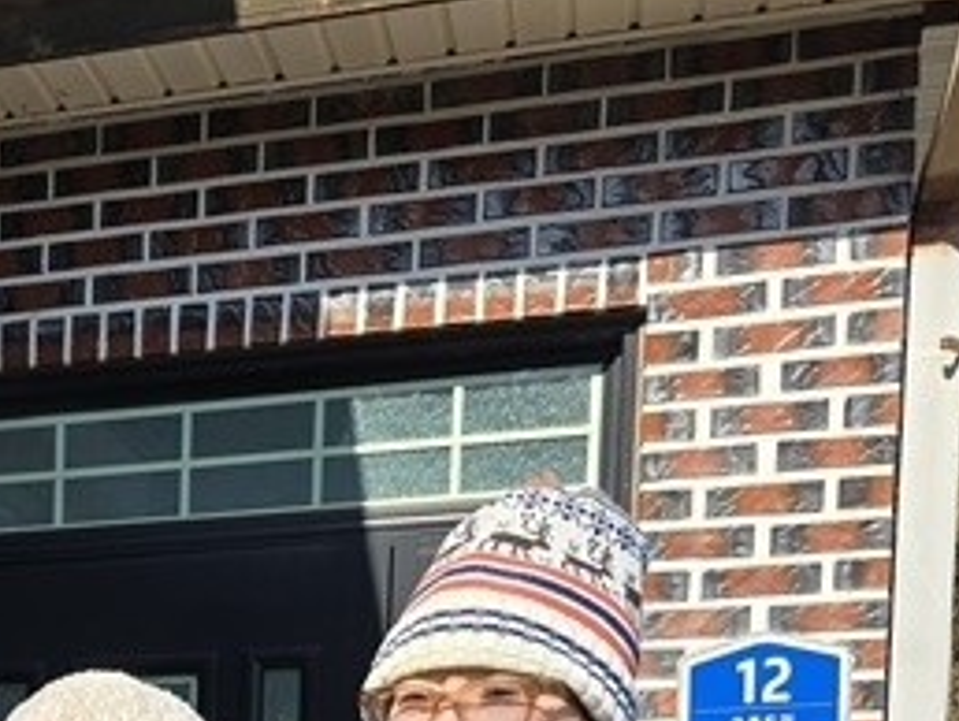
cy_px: 1264
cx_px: -465
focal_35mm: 89
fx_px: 2468
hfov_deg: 19.3
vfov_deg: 14.7
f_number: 1.7
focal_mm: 6.3
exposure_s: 1/462
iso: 12
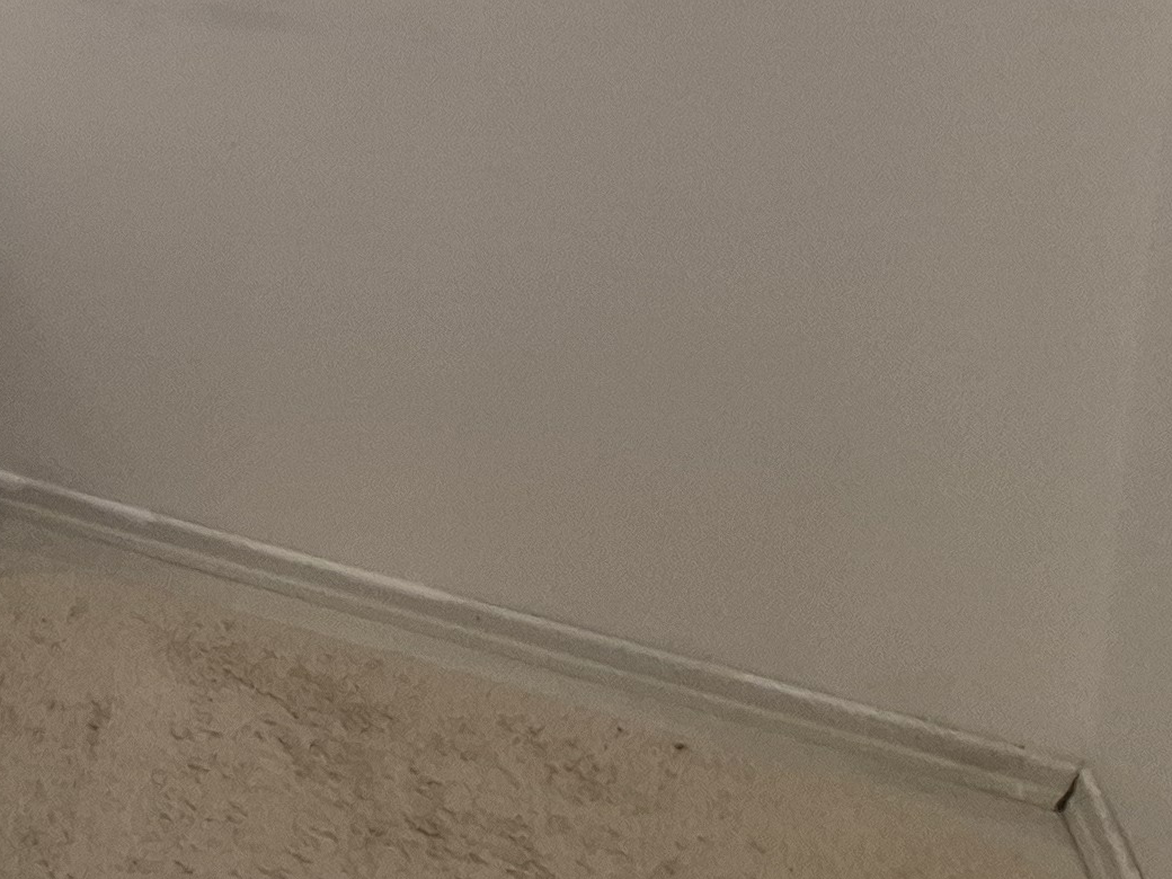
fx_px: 1693
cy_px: -357
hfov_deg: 28.7
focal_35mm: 50
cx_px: -464
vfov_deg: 24.2
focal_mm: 1.74
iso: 160
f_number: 2.2
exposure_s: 1/50
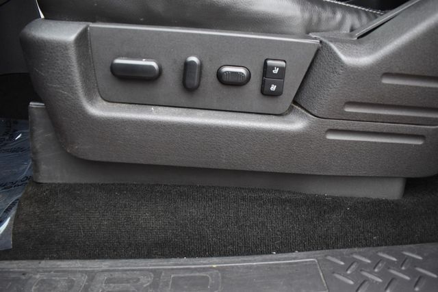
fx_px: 329
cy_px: 146
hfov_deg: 67.4
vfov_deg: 48.0
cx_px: 219
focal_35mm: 27
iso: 800
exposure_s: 1/250
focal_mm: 18
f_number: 3.5
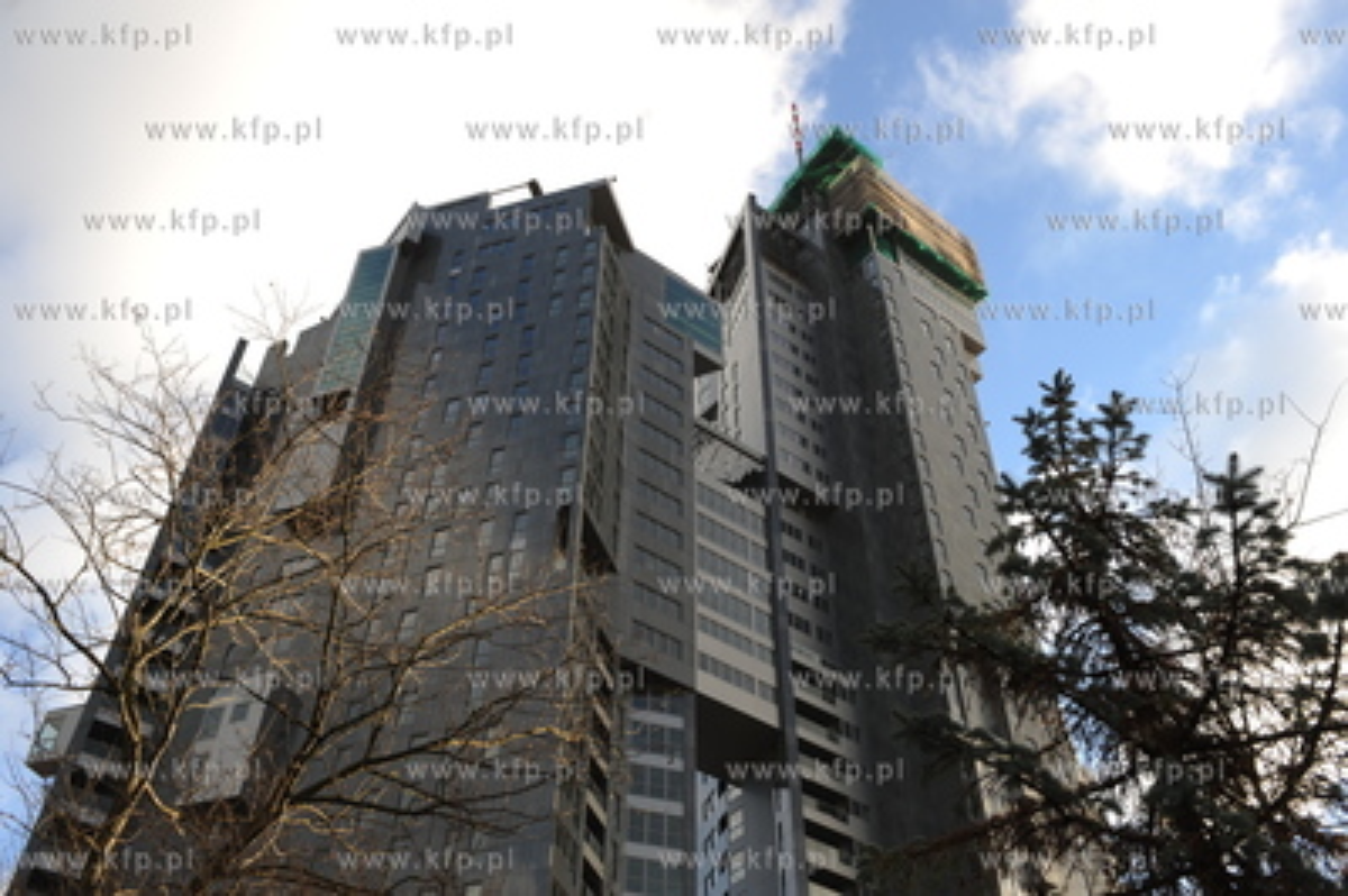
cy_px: 448
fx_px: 1197
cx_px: 674
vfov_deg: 41.0
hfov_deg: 58.8
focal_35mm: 32
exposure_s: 1/200
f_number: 5
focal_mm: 32
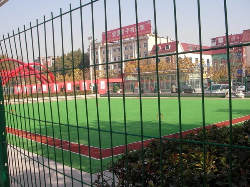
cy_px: 94
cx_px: 125
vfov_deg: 37.7
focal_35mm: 38
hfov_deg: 49.0
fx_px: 274
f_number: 6.6
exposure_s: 1/177
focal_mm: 6.3
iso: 50
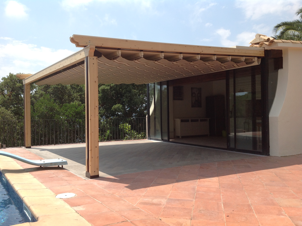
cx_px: 151
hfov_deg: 52.7
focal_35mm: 35
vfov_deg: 40.6
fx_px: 305
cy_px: 113
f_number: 2.4
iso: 50
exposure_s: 1/1681
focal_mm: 4.28
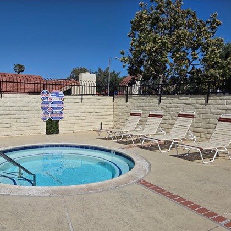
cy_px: 131
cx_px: 86
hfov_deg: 51.9
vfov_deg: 52.4
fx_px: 234
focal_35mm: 31
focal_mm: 5.4
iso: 50
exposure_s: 1/7891
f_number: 1.8
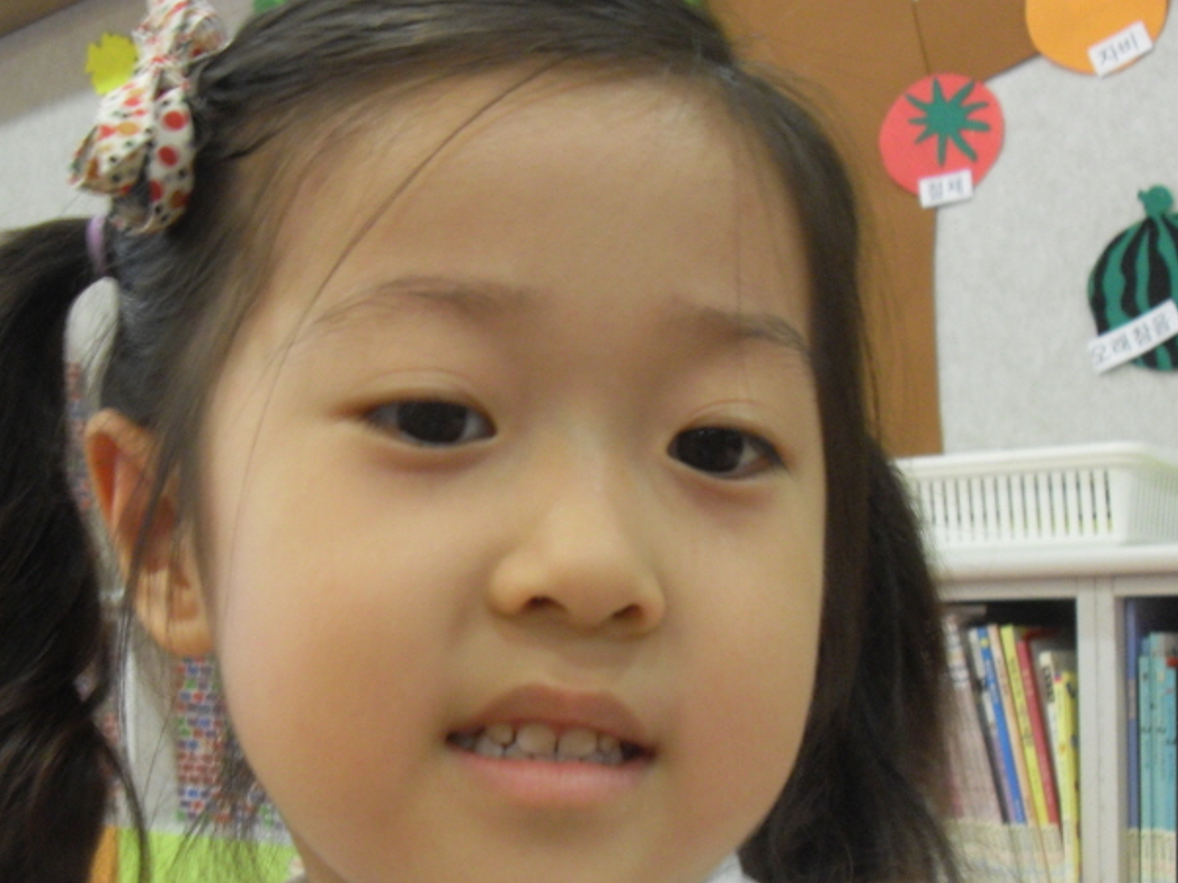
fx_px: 1667
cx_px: 532
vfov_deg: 29.6
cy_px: 548
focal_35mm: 49
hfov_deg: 38.9
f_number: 2.8
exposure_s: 1/15
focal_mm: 6.3
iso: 200
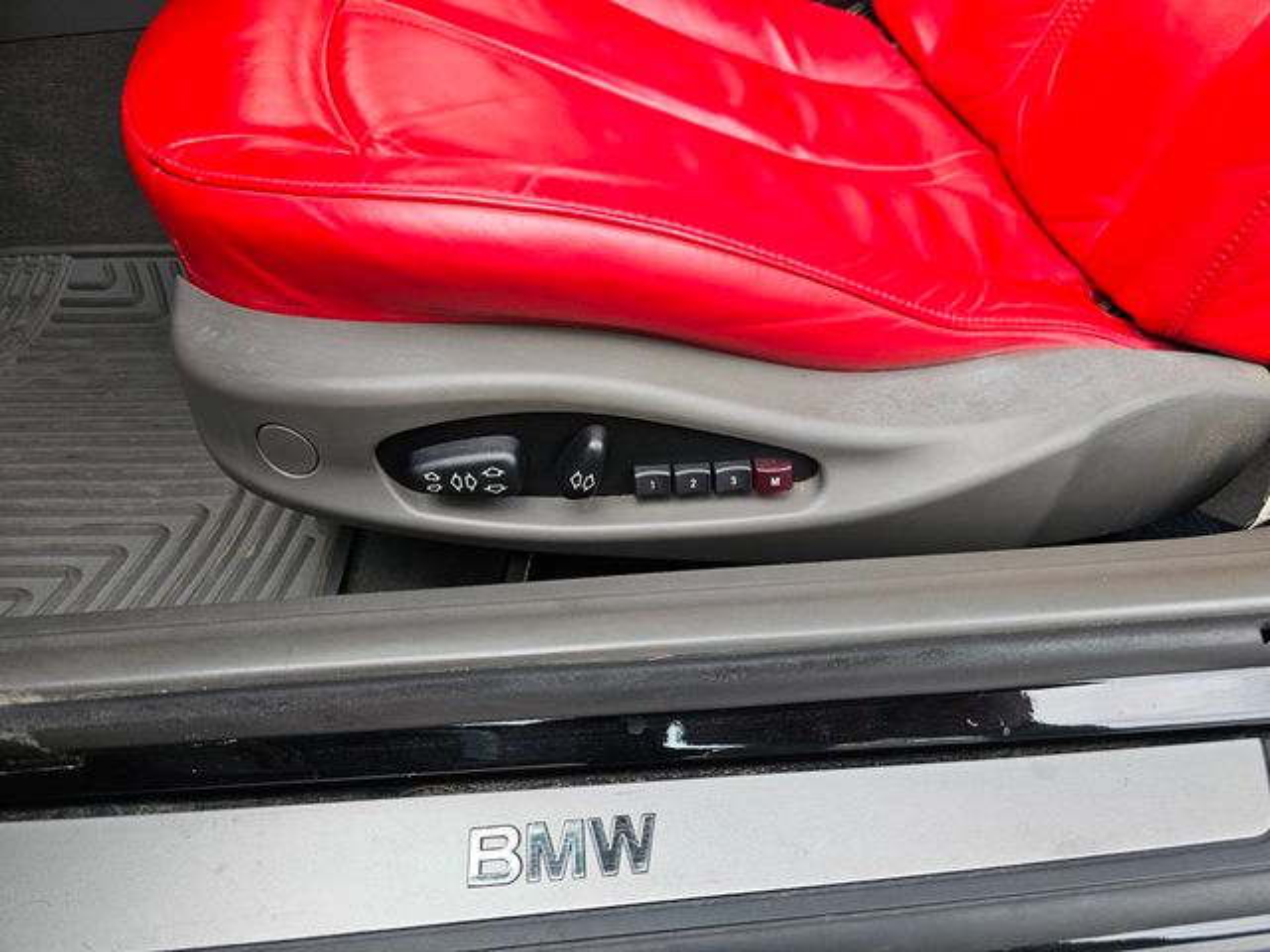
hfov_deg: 73.9
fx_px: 844
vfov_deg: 58.9
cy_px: 476
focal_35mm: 23
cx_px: 635
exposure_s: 1/100
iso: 50
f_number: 1.7
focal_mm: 6.3
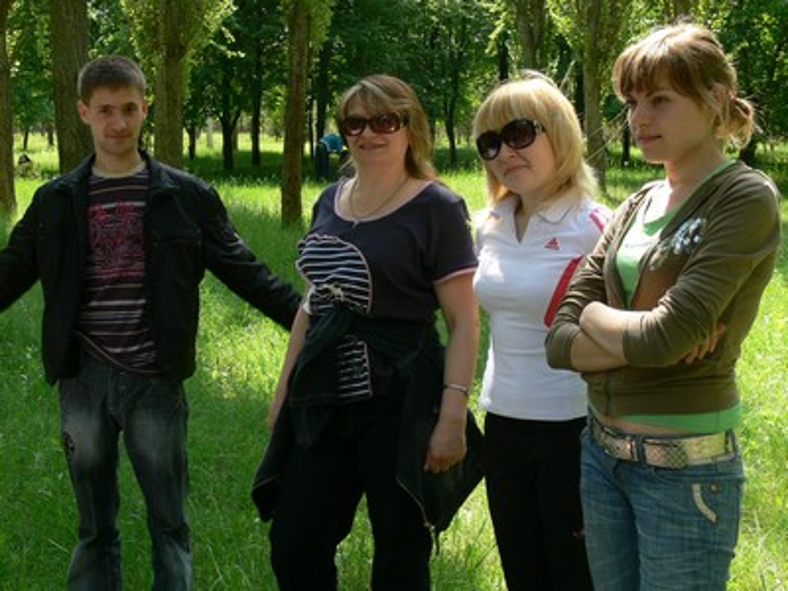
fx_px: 1320
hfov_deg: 33.2
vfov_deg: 25.2
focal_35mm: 58
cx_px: 394
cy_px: 296
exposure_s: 1/125
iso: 80
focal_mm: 10.1
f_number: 4.5
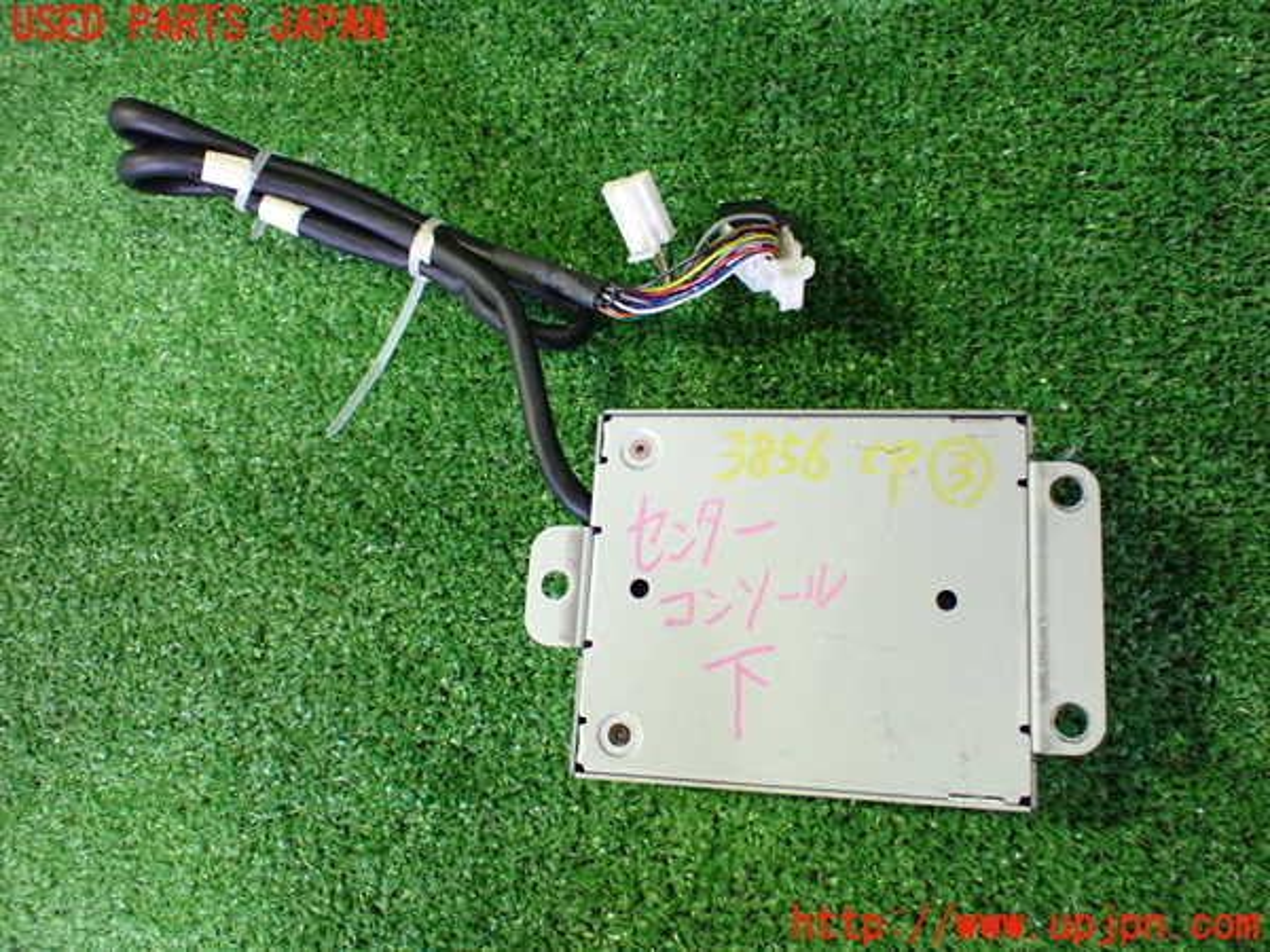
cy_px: 476
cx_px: 635
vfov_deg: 46.8
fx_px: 1101
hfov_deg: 60.0
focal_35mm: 30
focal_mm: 5.4
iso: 800
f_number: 2.3
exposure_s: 1/30
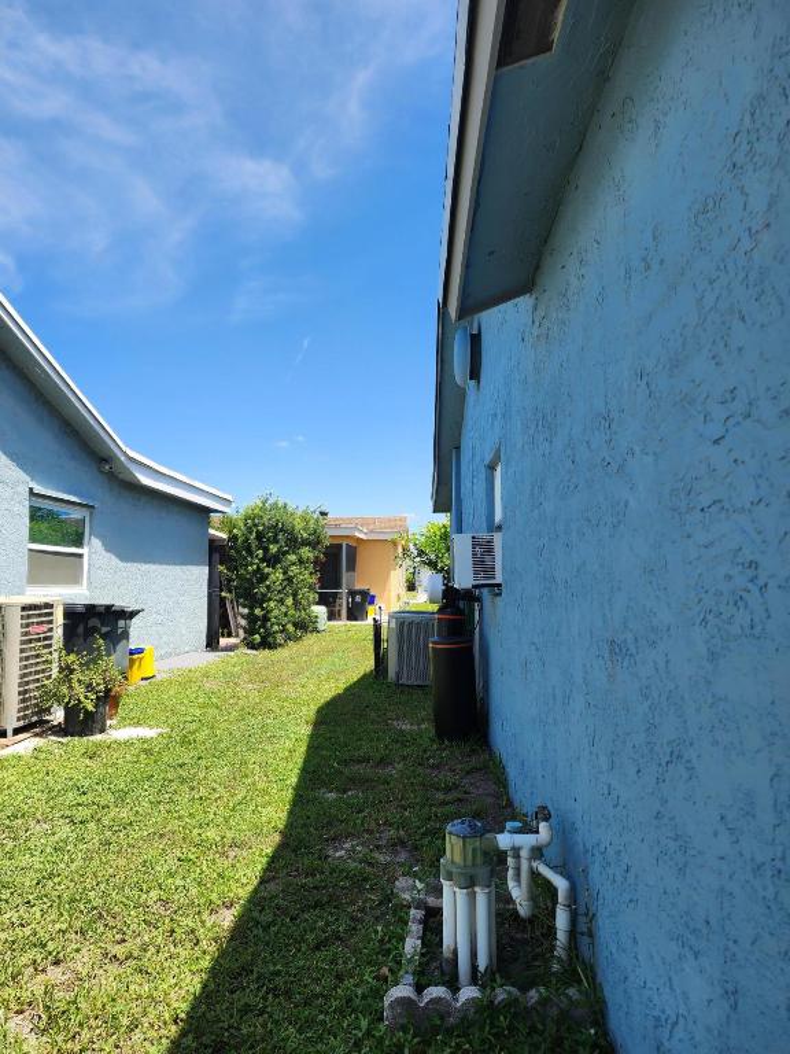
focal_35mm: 23
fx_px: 700
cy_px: 527
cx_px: 395
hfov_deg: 58.9
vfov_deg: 73.9
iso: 12
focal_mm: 6.4
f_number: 1.8
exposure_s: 1/596
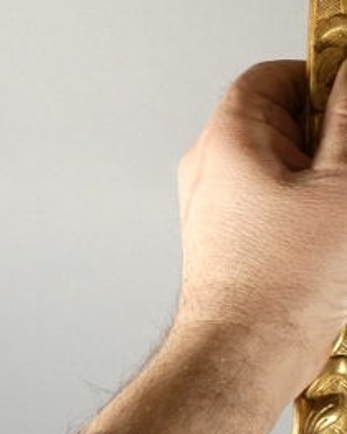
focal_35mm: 76
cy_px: -17
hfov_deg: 17.5
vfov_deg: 23.8
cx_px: 565
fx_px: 977
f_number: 2.8
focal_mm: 3.6
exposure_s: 1/60
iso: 100
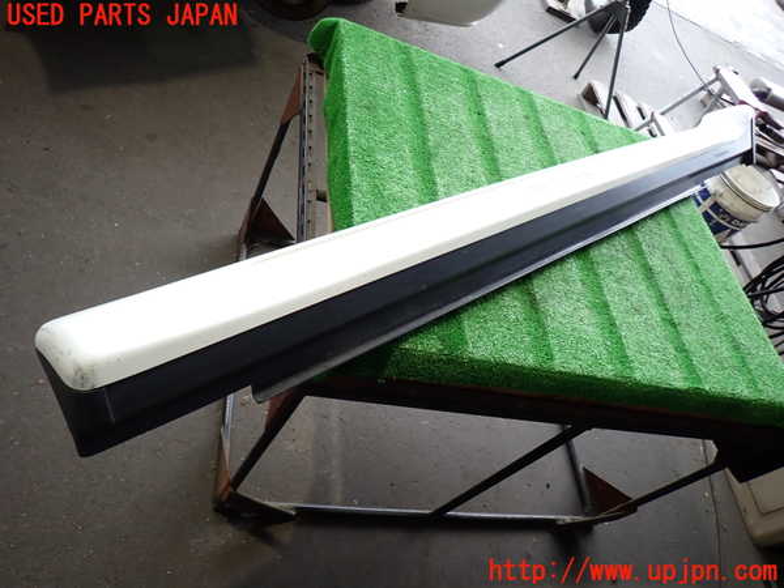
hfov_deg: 69.4
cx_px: 392
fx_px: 566
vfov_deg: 54.9
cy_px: 294
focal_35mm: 25
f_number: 2
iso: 200
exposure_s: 1/60
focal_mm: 4.5
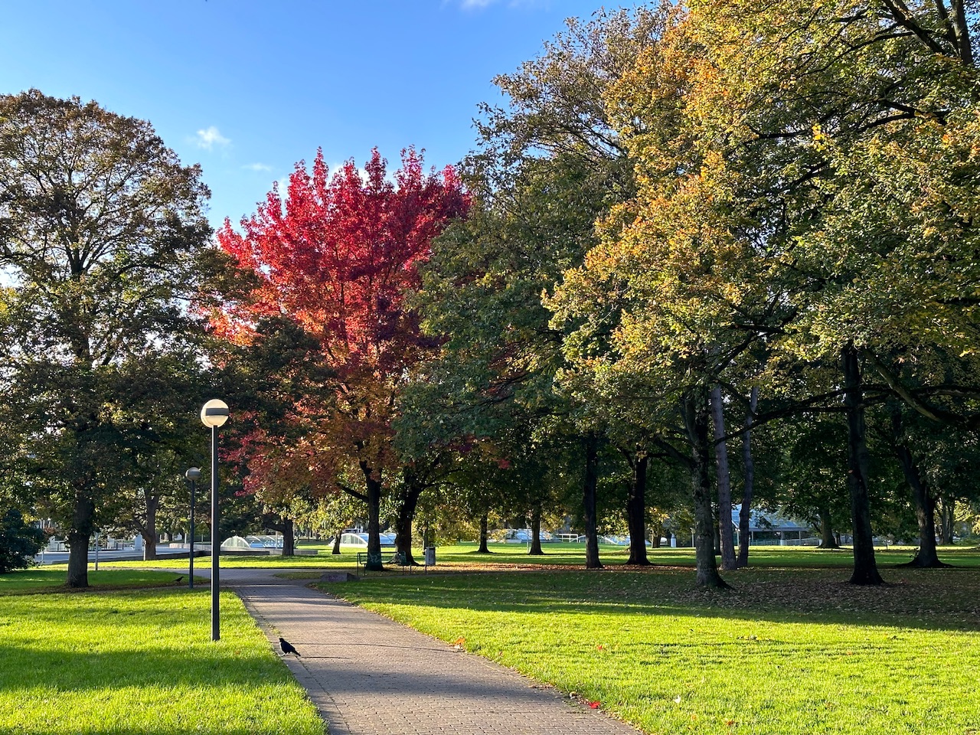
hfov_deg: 39.7
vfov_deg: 30.3
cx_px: 490
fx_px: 1359
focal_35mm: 48
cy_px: 368
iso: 64
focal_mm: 6.86
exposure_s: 1/491
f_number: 1.78
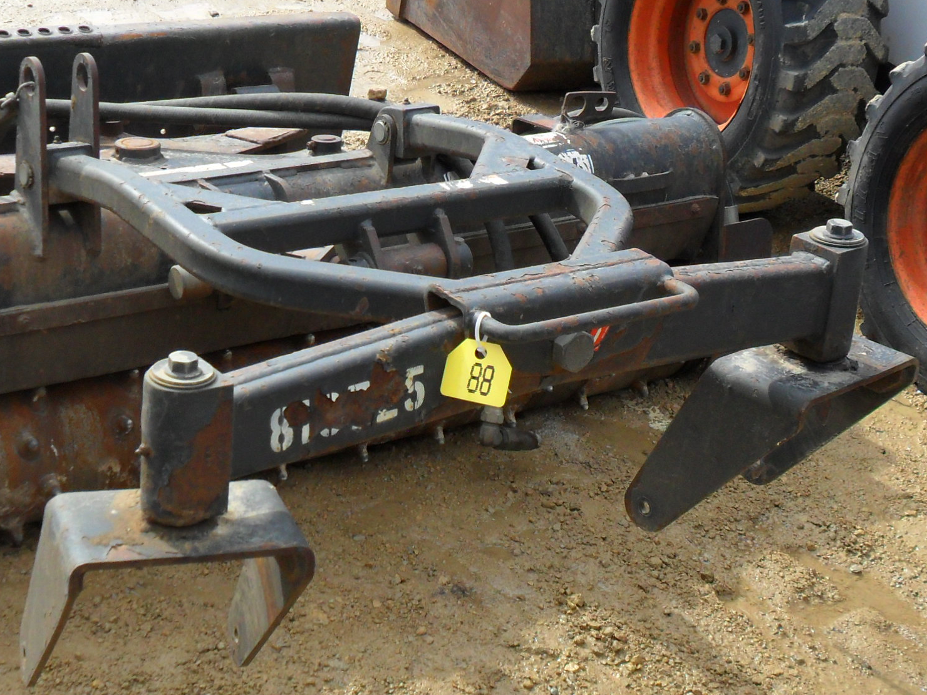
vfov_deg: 22.9
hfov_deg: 29.7
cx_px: 224
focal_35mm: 64
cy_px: 357
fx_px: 1714
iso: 100
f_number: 4
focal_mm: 6.6
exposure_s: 1/500
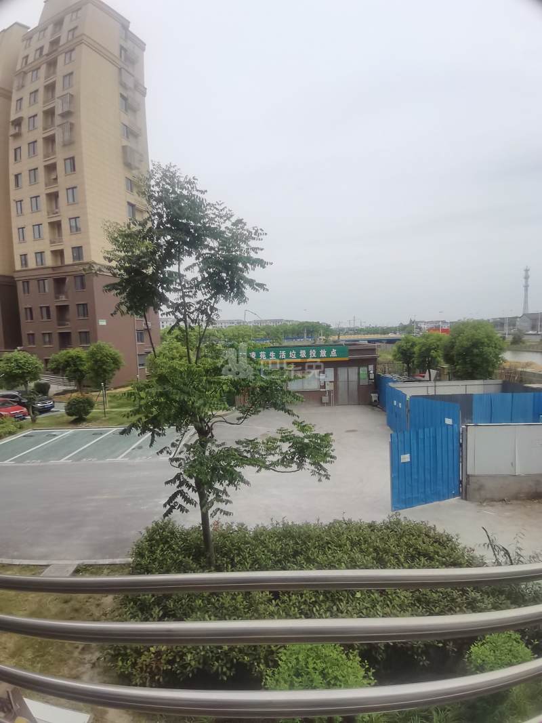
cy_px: 362
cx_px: 271
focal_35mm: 17
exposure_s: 1/1072
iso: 50
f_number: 2.4
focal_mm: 1.78
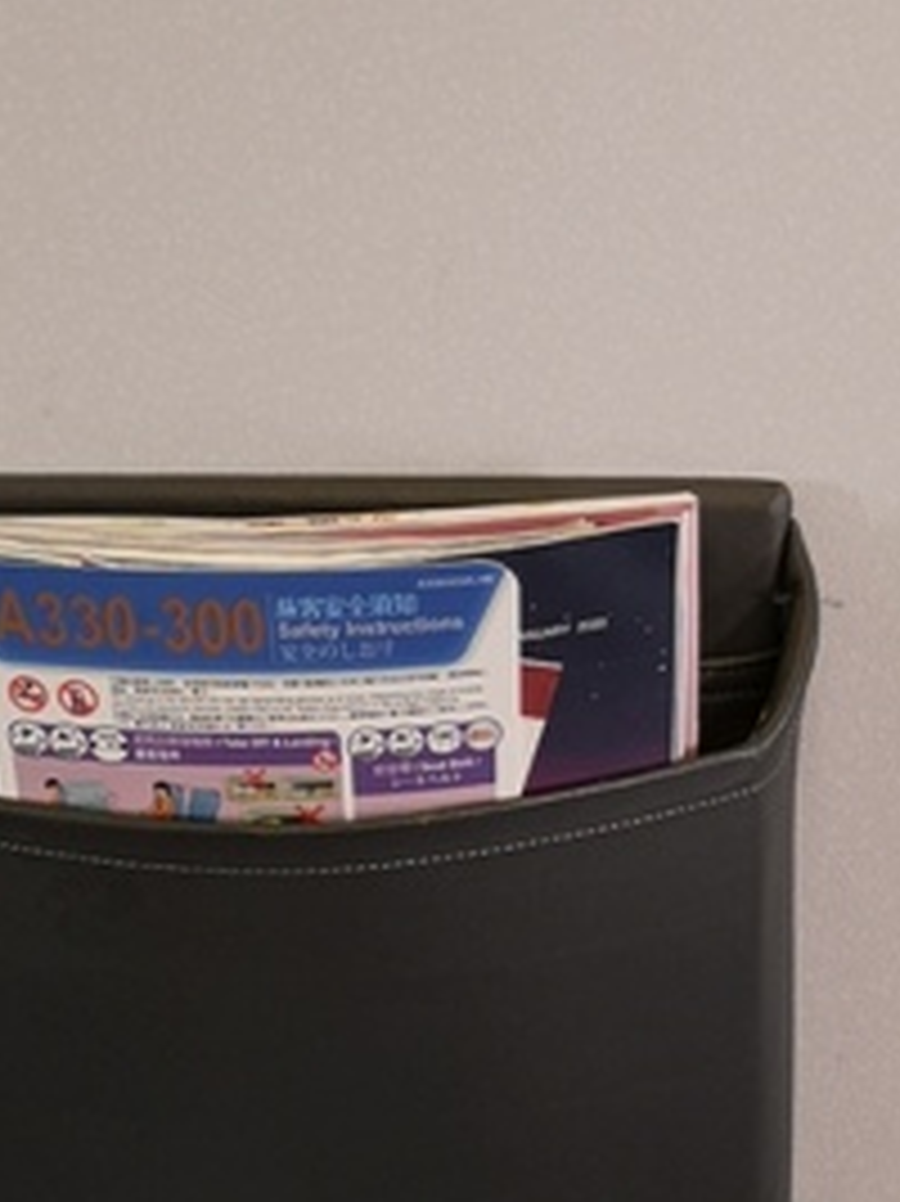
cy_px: 927
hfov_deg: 18.2
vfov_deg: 23.8
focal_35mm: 81
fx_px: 2810
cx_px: 472
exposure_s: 1/30
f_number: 1.8
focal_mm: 3.95
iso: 200
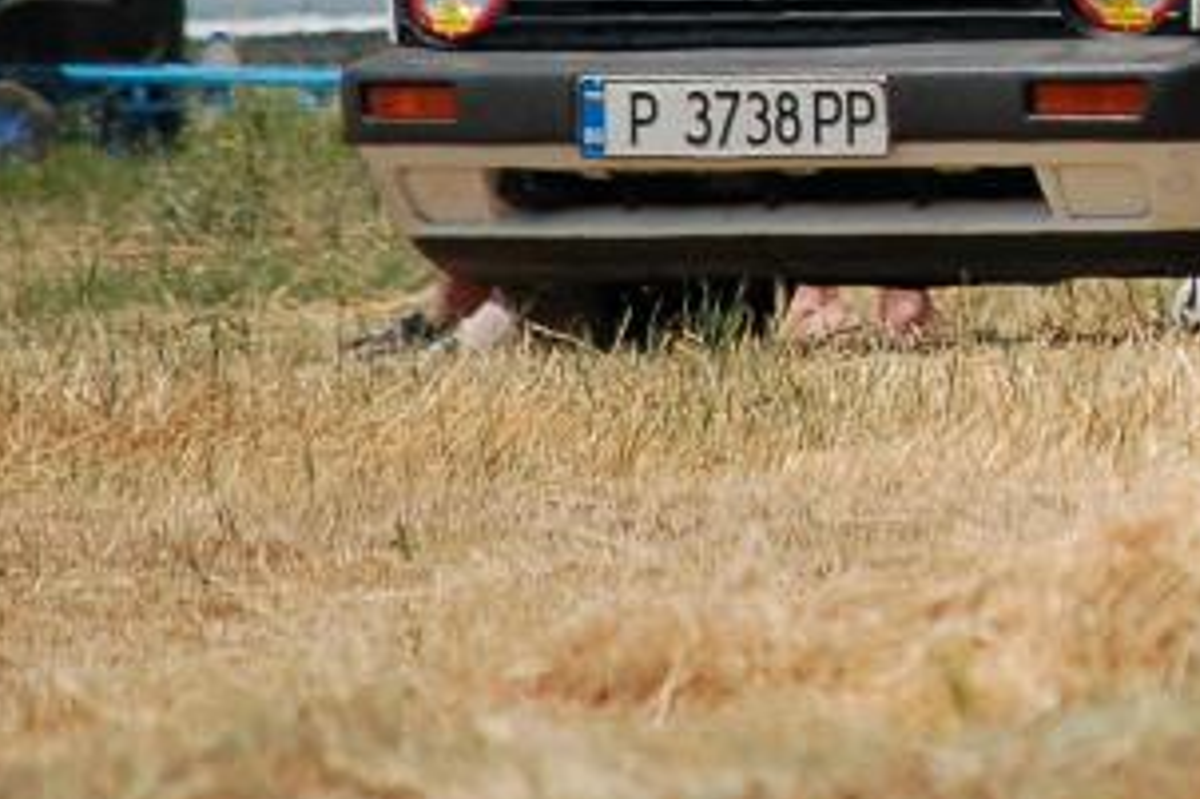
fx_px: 33847
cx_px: 1824
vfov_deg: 1.4
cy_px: -332
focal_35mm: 1016
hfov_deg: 2.0
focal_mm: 200
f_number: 5.6
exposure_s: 1/1000
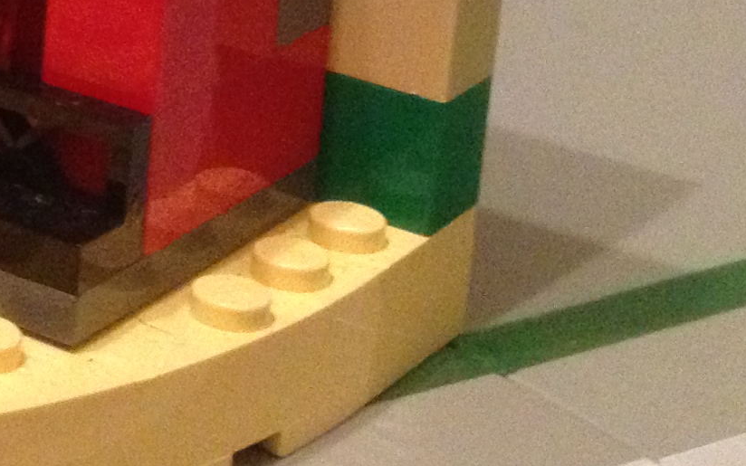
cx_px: -598
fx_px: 2989
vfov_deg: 8.7
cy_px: -271
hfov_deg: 12.9
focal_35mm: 147
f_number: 2.4
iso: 500
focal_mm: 4.28
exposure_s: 1/15
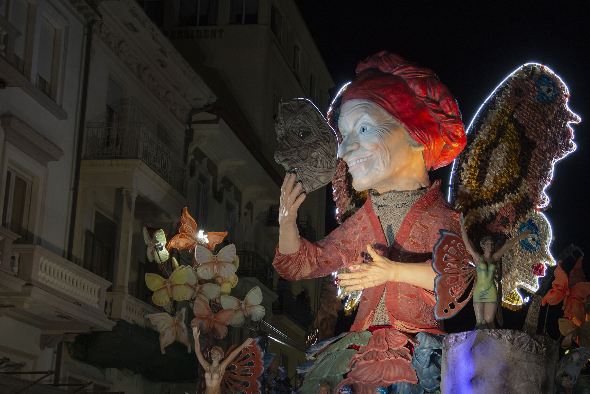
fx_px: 1125
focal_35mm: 69
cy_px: 240
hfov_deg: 29.3
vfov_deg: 19.8
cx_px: 362
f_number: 5
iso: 1600
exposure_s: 1/100
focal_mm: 35
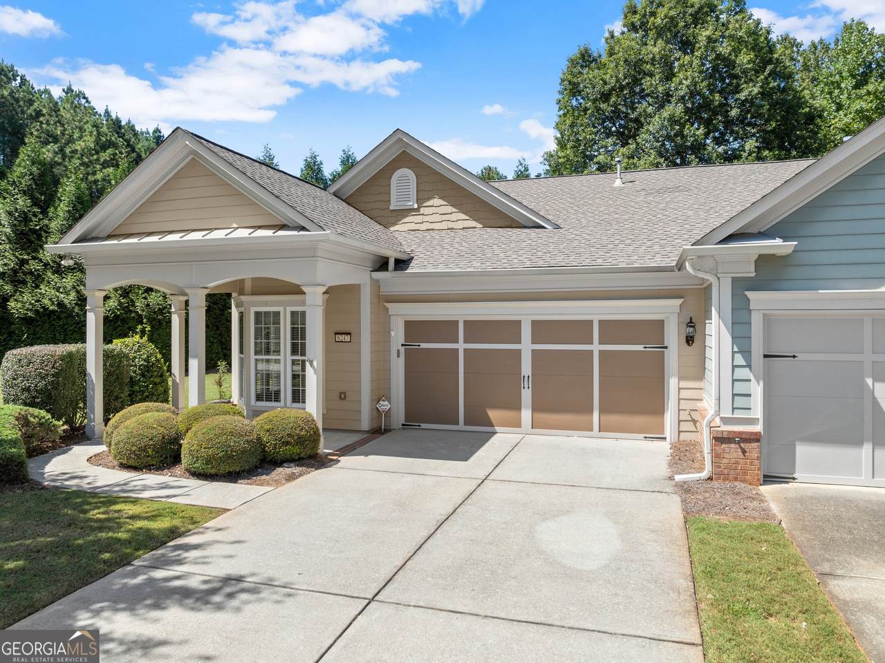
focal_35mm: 24
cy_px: 332
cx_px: 442
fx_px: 613
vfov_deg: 56.8
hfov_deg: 71.6
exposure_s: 1/50
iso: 110
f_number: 2.8
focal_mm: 12.29
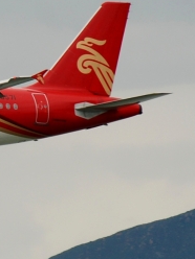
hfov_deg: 1.2
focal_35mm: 1257
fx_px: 9441
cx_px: -148
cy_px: 112
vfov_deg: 1.6
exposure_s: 1/640
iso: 200
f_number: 5.6
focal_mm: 270
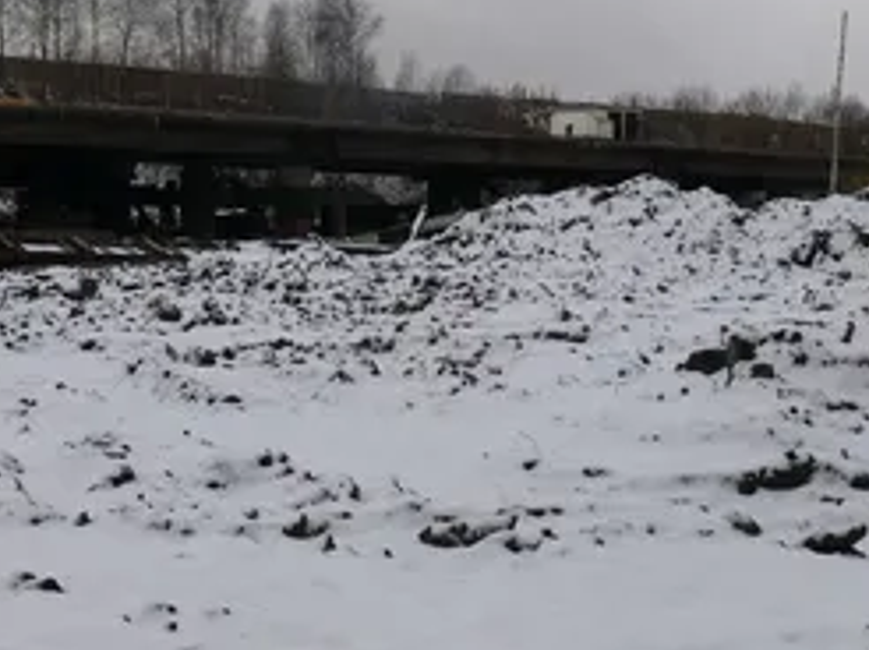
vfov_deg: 25.3
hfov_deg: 33.4
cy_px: 170
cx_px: 254
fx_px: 1430
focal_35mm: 57
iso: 80
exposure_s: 1/125
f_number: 4.5
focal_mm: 7.4
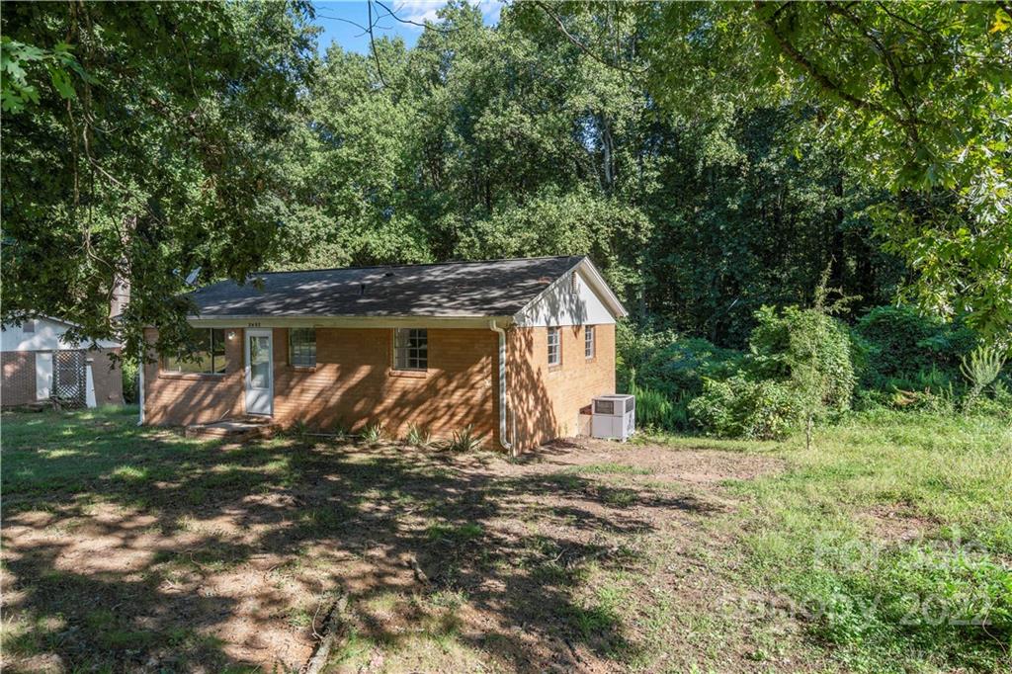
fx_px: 590
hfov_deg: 81.2
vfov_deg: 59.5
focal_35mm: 21
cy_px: 337
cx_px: 506
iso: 100
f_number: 7.1
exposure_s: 1/80
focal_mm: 21
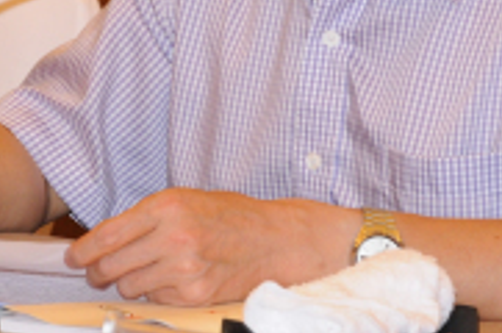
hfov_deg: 4.3
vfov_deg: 2.9
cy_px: -107
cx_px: 288
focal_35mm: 478
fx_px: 6647
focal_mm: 105
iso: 640
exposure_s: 1/60
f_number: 7.1
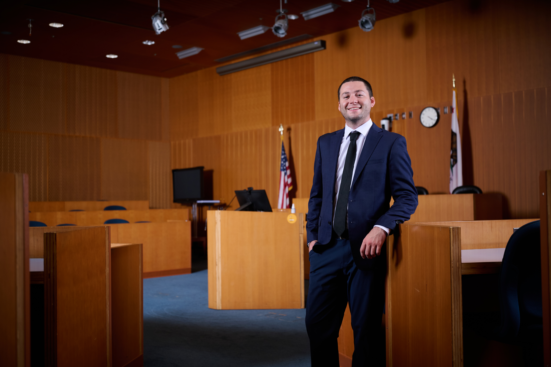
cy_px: 184
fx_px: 597
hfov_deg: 49.6
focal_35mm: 39
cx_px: 276
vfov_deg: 34.2
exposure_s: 1/250
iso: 250
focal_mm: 39
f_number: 2.8
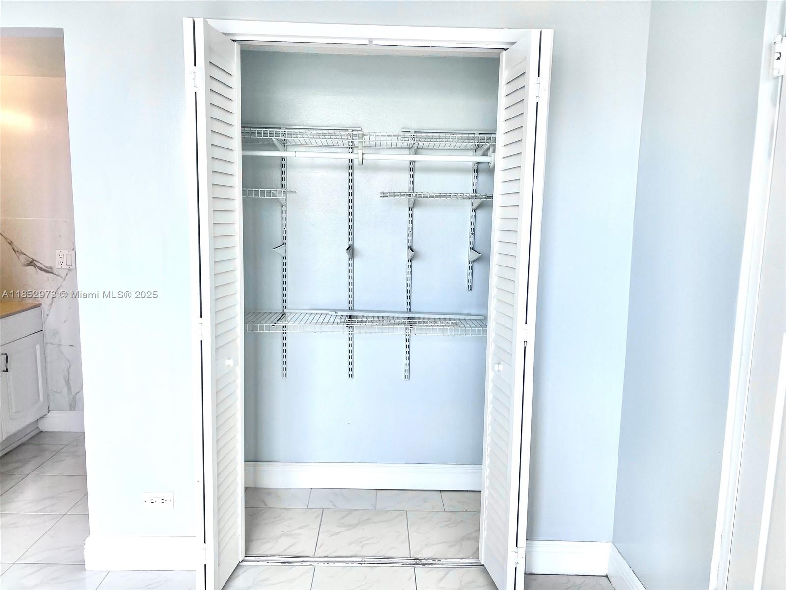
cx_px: 393
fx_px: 590
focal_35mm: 26
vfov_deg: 53.1
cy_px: 295
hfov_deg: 67.3
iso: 50
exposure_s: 1/476
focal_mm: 5.7
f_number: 1.5
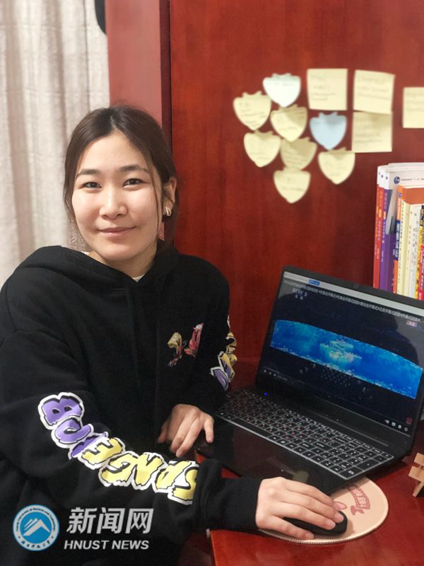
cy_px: 283
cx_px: 212
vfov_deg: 36.8
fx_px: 849
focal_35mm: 52
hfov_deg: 28.0
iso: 250
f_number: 2.4
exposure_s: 1/8
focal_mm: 6
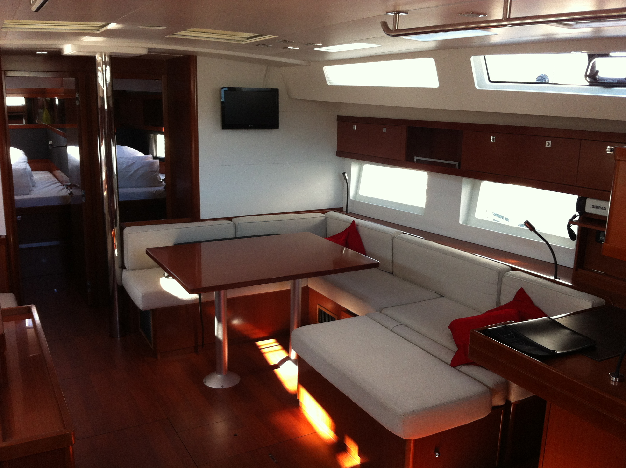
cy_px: 234
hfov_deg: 52.7
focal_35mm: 35
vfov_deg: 40.6
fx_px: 632
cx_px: 313
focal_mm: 3.85
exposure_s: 1/40
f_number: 2.8
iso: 80
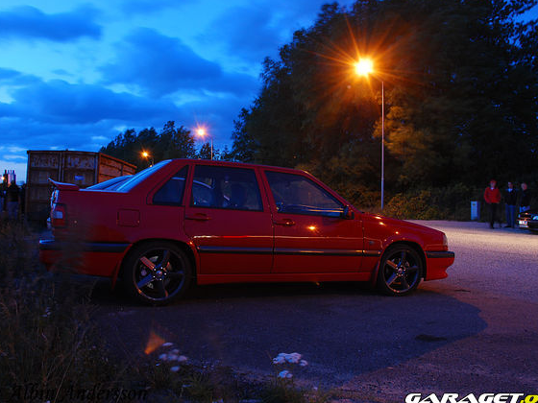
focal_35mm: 33
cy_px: 202
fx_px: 513
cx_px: 262
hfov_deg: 55.3
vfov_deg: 42.9
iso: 200
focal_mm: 20
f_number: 8
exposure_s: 4
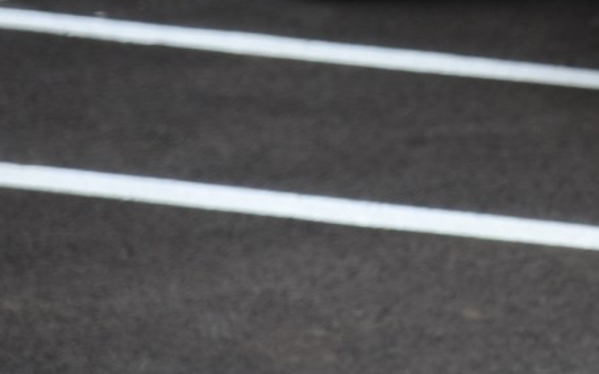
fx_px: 5238
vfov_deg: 4.0
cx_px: 1322
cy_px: -423
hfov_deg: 6.3
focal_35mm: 321
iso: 320
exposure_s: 1/40
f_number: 2.8
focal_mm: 70
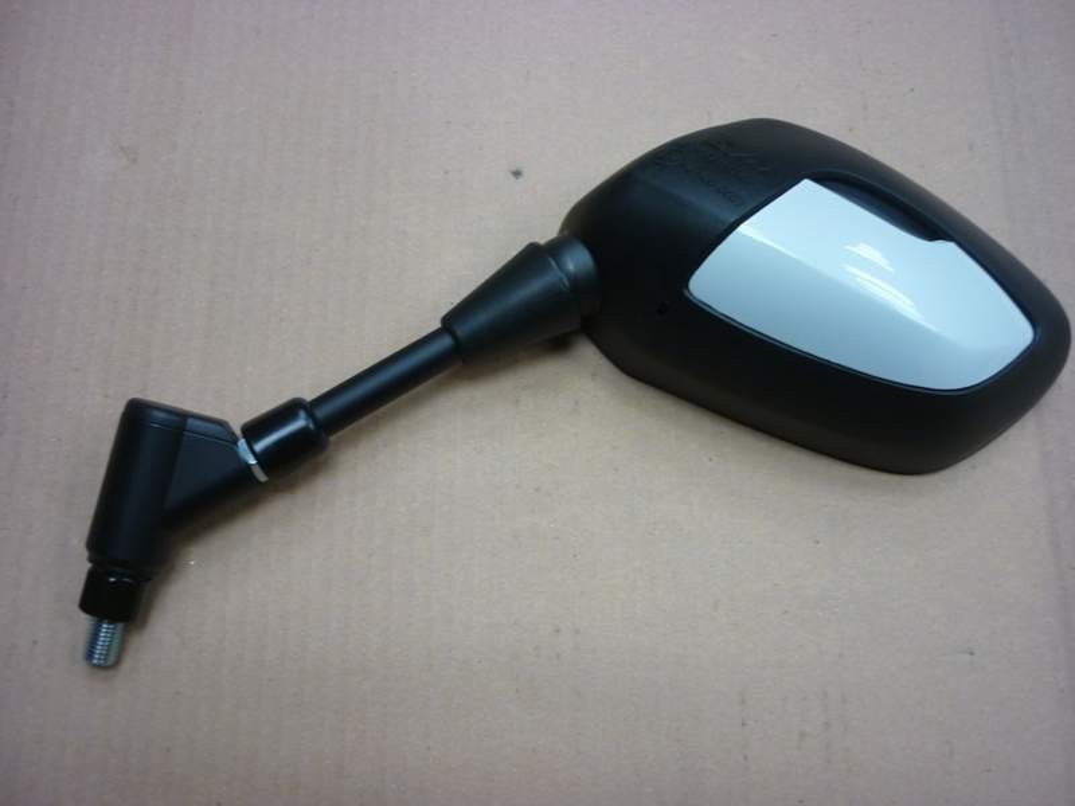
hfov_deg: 55.4
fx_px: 1025
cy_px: 403
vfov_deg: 42.9
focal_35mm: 33
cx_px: 538
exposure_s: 1/30
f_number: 2.8
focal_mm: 5.5
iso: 160
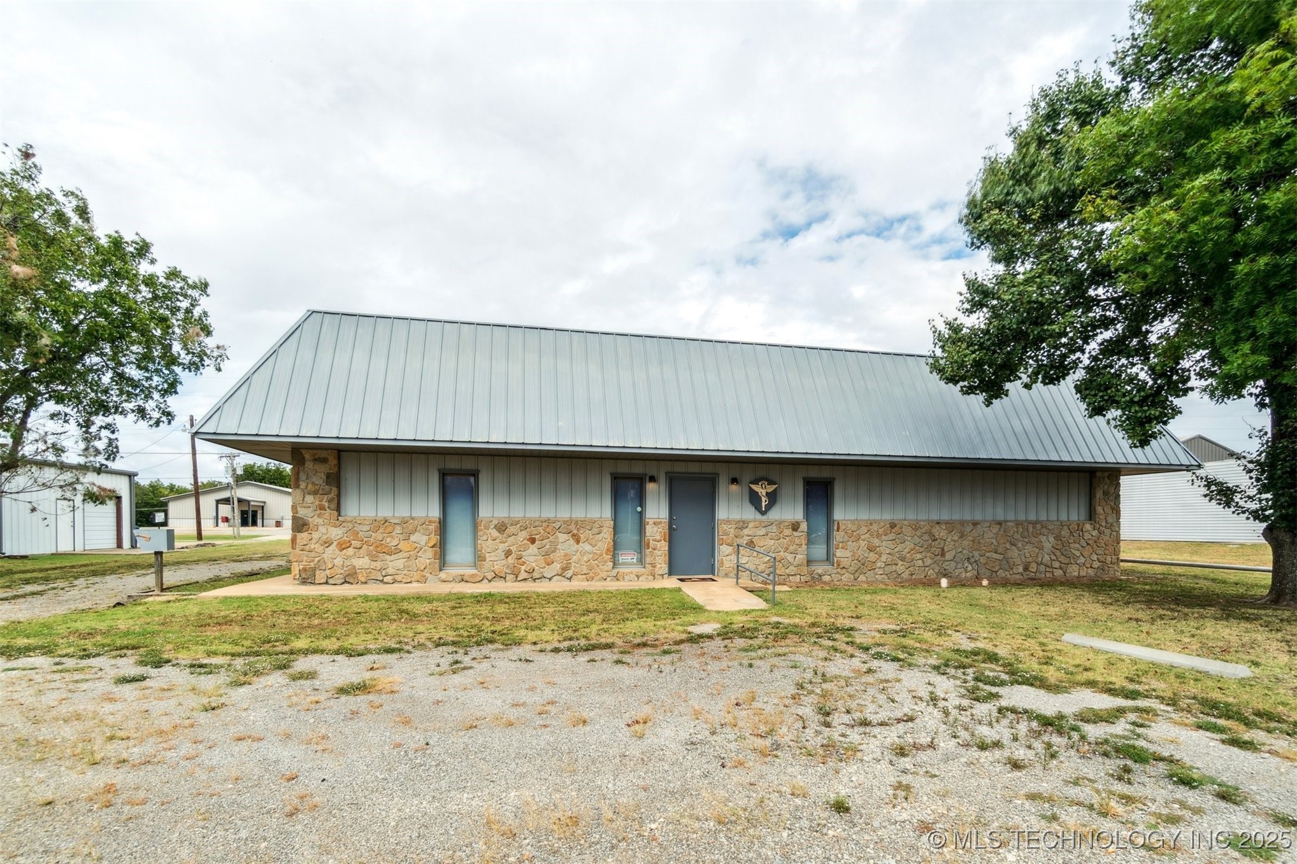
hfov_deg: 100.4
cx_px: 648
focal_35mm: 15
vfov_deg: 77.3
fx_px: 540
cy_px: 432
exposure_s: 1/500
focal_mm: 10
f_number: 8
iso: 100
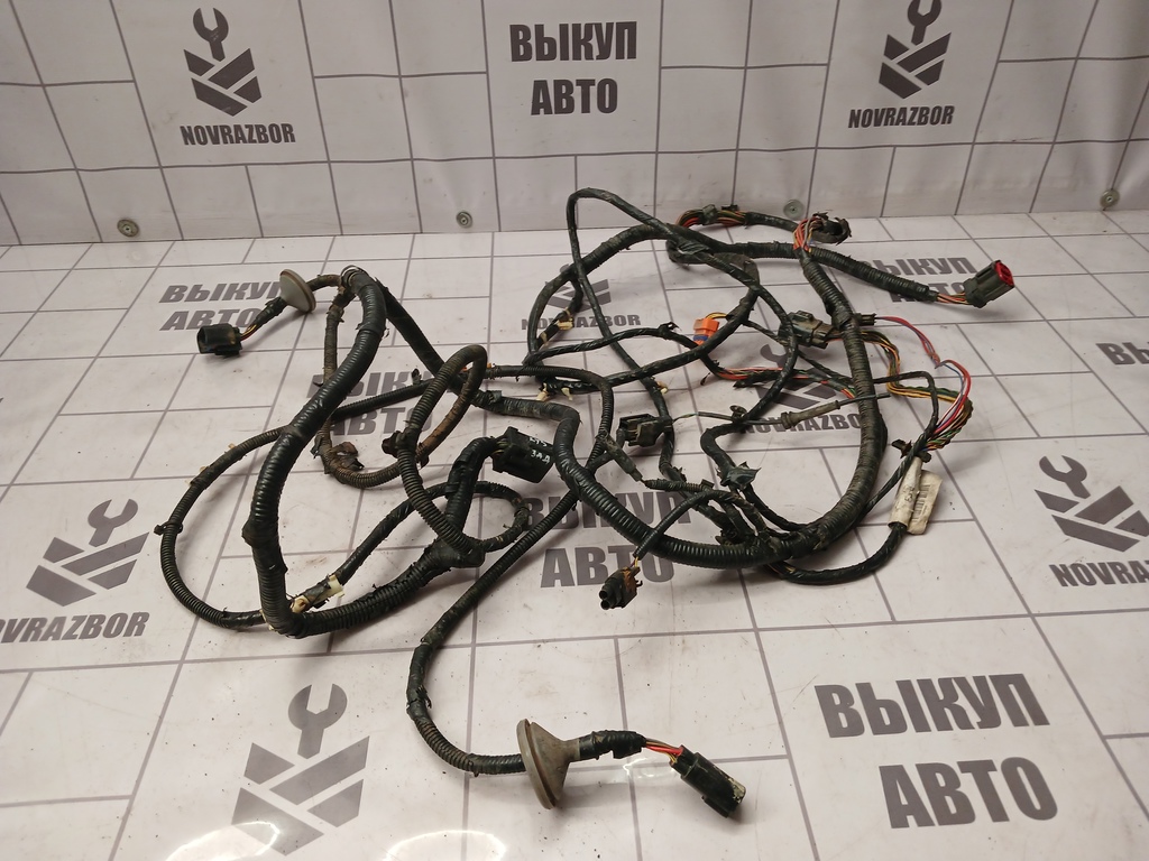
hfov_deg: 65.3
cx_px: 574
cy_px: 430
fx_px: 896
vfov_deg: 51.4
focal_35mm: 27
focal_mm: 4
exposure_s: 1/50
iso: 160
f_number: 1.8
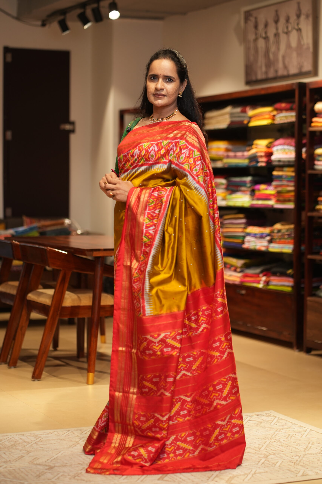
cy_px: 242
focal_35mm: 85
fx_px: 1140
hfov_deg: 16.1
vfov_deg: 23.9
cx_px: 161
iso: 400
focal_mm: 85
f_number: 2.2
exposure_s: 1/200
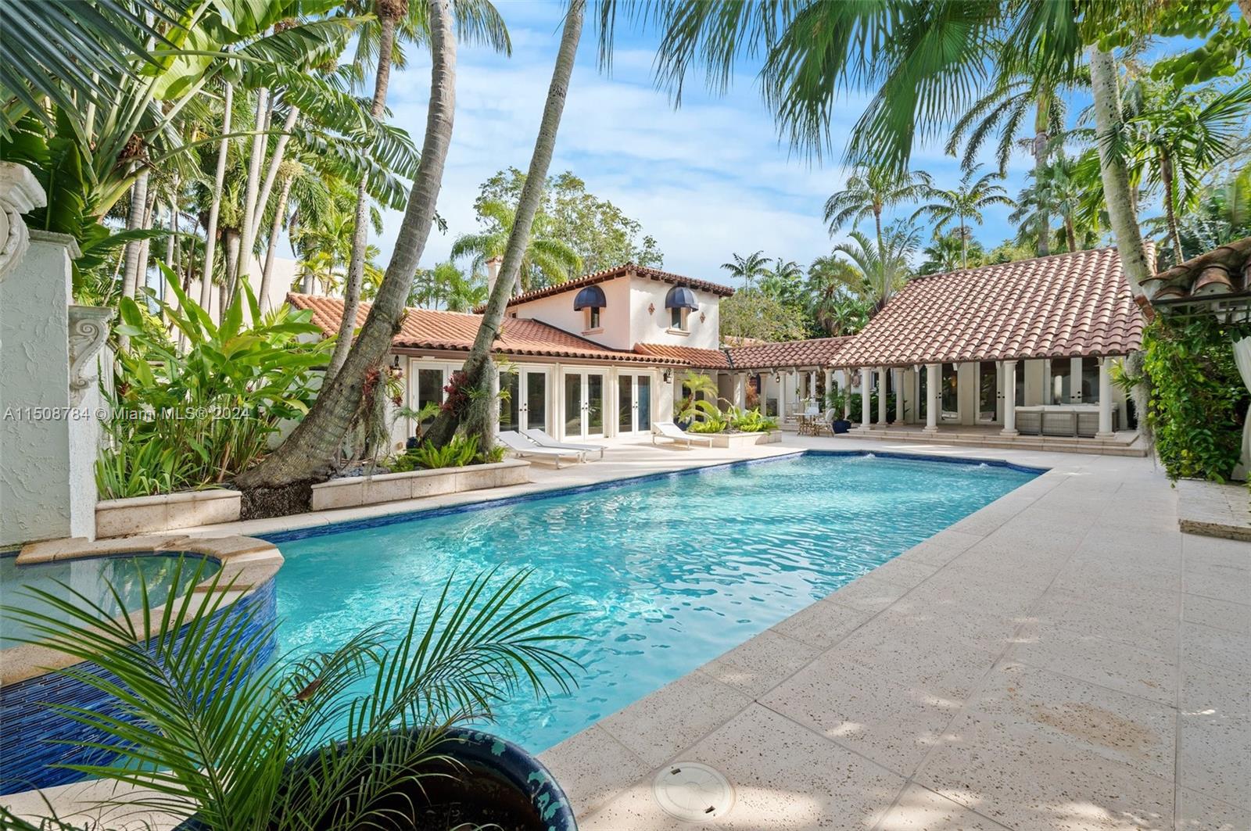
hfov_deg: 104.3
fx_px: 486
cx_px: 626
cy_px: 416
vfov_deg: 81.1
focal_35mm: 14
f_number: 8
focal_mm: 14
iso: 200
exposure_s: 1/160
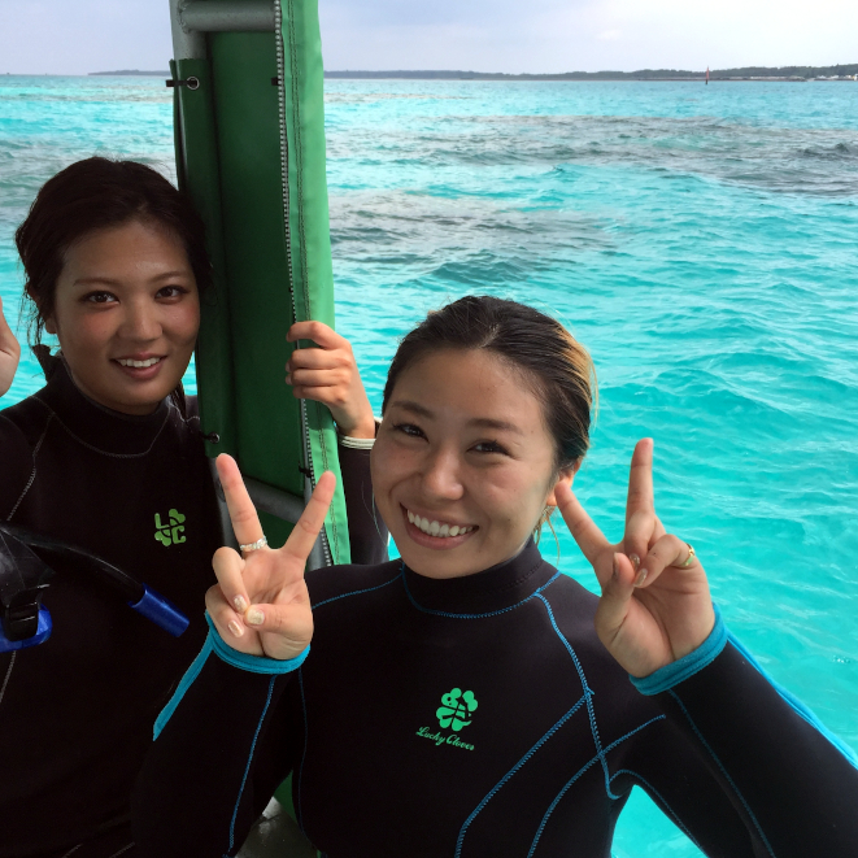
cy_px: 445
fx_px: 1066
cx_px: 441
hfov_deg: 43.9
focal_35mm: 38
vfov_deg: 43.9
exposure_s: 1/565
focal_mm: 4.15
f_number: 2.2
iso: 32
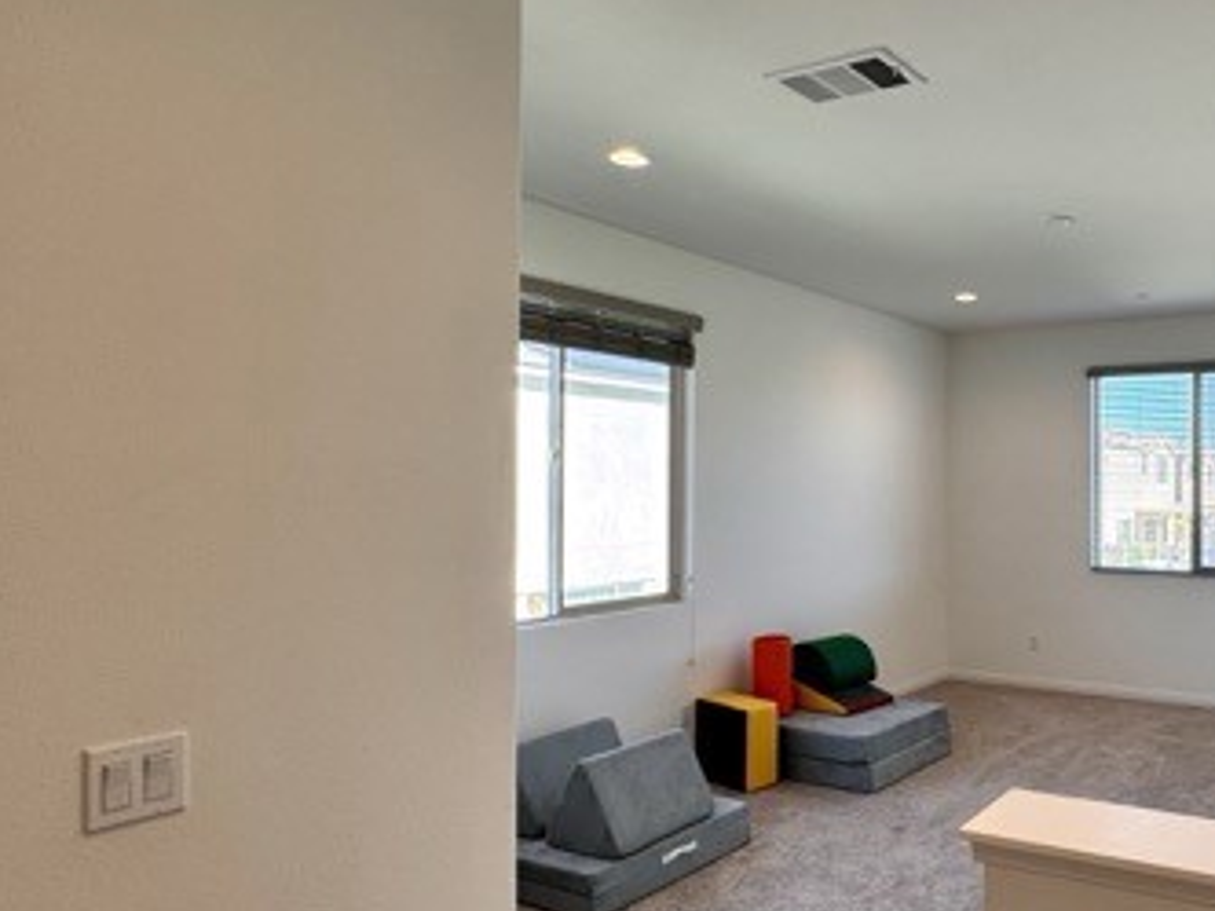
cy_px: 483
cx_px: 977
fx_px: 948
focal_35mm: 27
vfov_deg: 51.3
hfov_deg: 60.0
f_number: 2.2
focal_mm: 2.22
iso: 64
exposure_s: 1/120
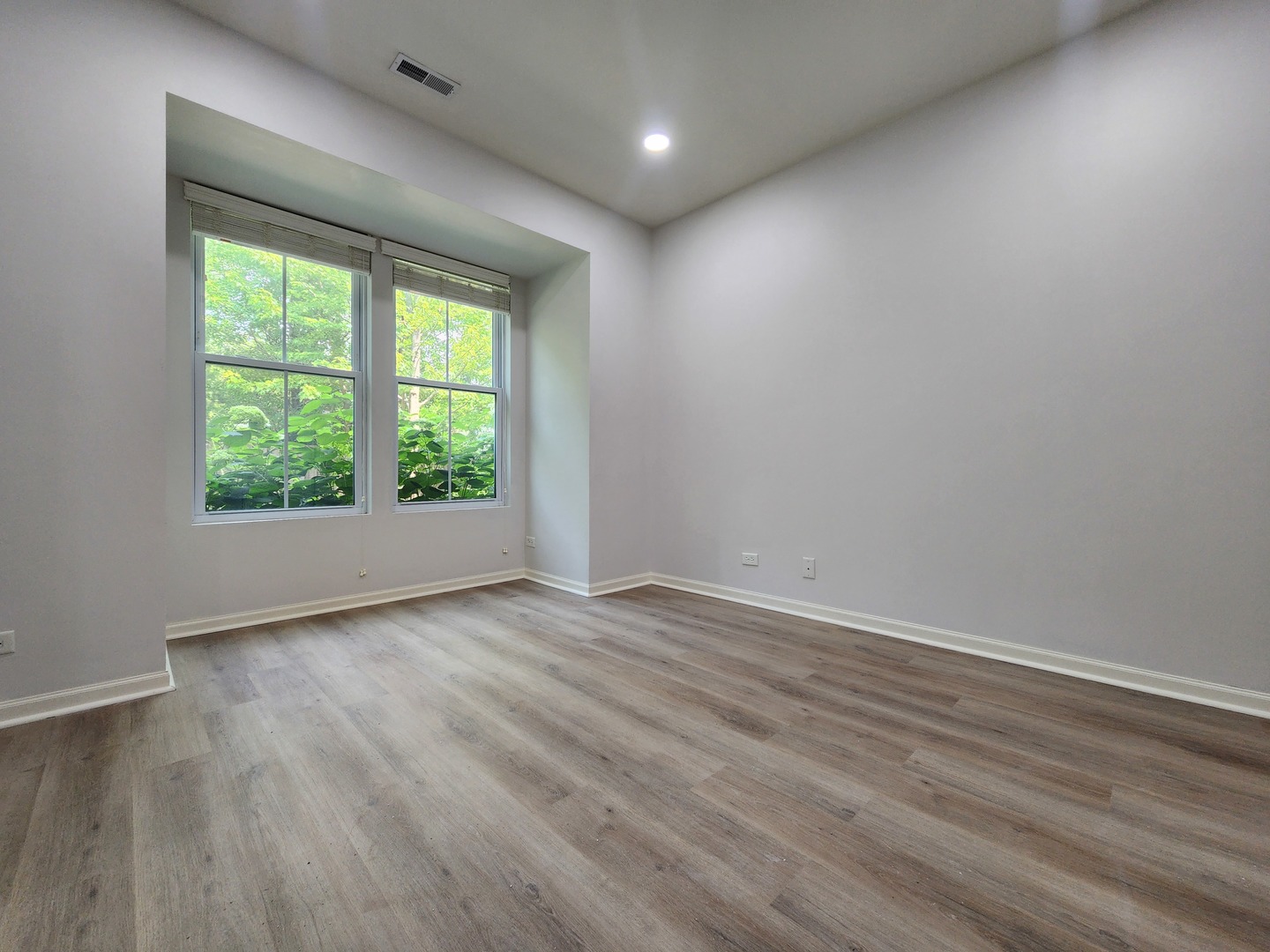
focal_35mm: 13
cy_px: 476
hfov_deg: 106.2
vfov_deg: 89.9
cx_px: 635
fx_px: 477
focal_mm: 2.2
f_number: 2.2
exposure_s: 1/60
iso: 160
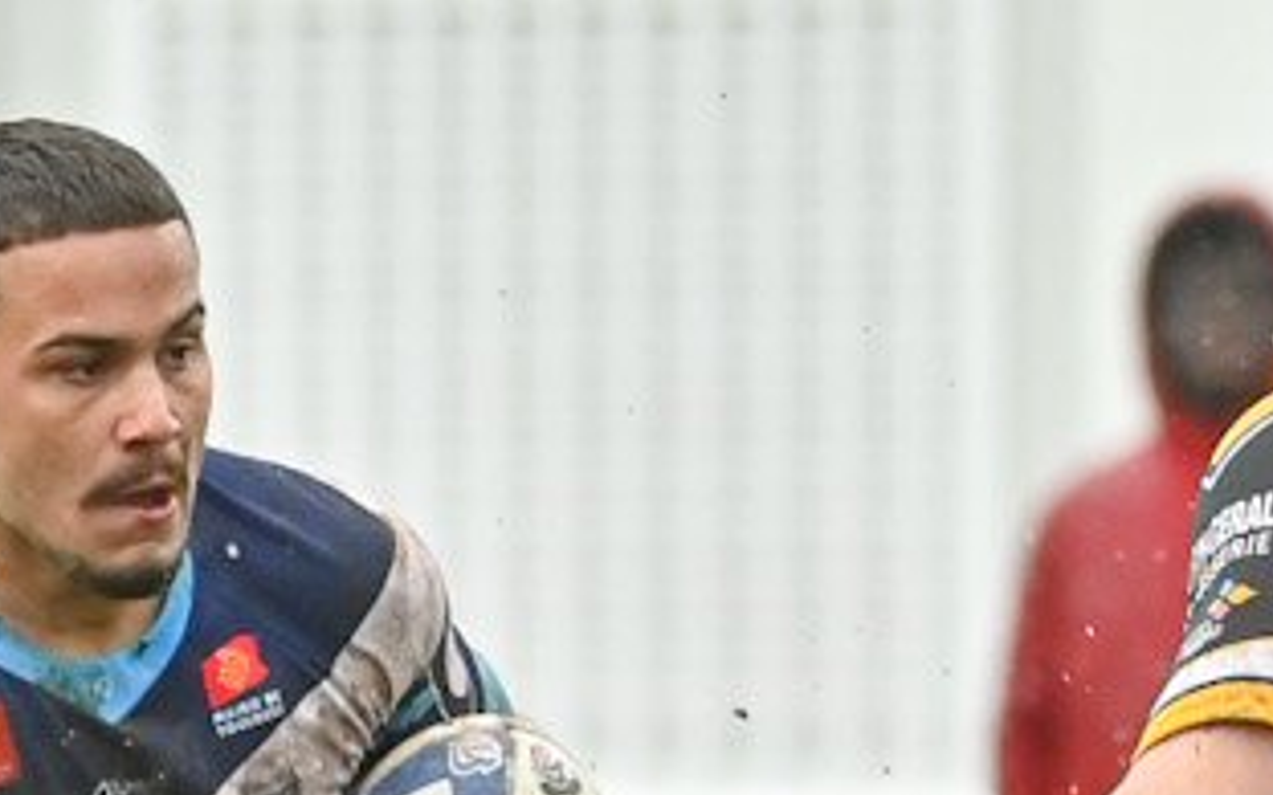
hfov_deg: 1.3
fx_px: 54365
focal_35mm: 1567
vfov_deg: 0.8
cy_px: 524
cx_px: -1004
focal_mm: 240
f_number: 4
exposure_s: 1/1600
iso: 900
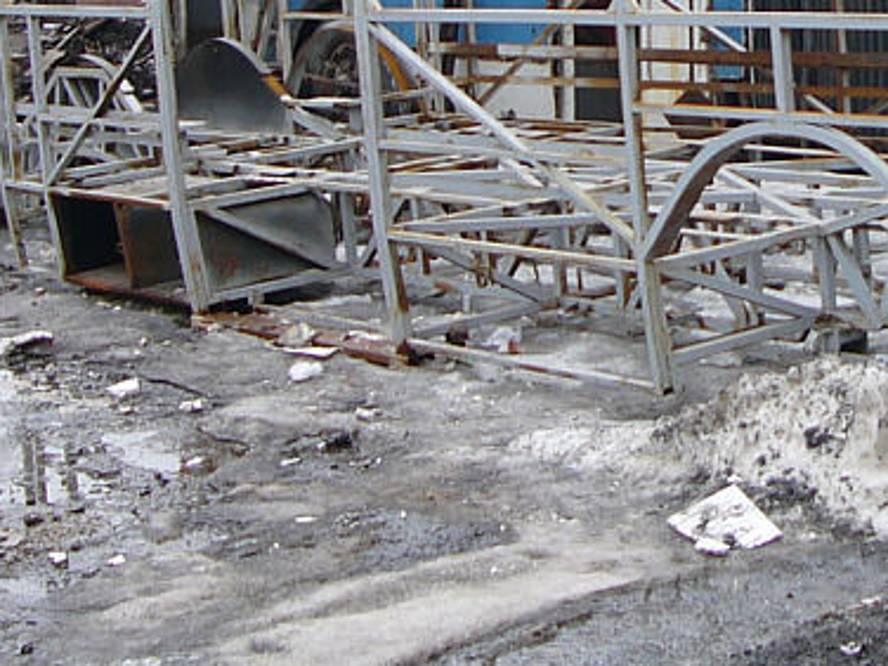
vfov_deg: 14.8
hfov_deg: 19.7
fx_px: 2514
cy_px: -5
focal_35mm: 98
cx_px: 803
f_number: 2.8
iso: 50
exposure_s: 1/25
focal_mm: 6
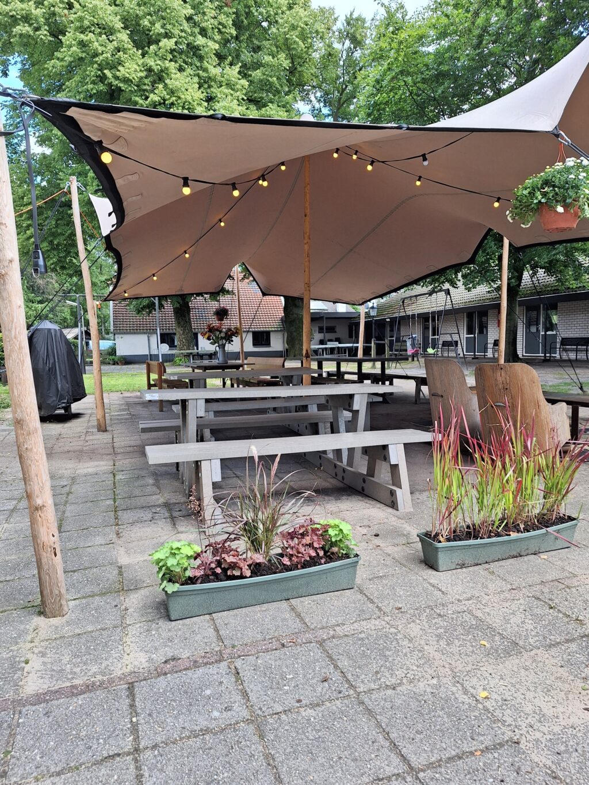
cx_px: 294
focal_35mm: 23
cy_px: 392
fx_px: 522
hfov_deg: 58.9
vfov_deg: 73.9
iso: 40
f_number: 1.8
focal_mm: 5.54
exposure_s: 1/364
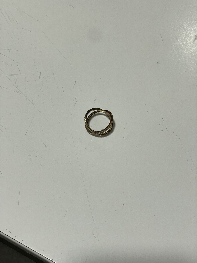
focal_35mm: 52
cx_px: 98
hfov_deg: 28.0
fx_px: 395
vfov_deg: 36.8
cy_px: 132
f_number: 2
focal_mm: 6
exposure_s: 1/100
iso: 160
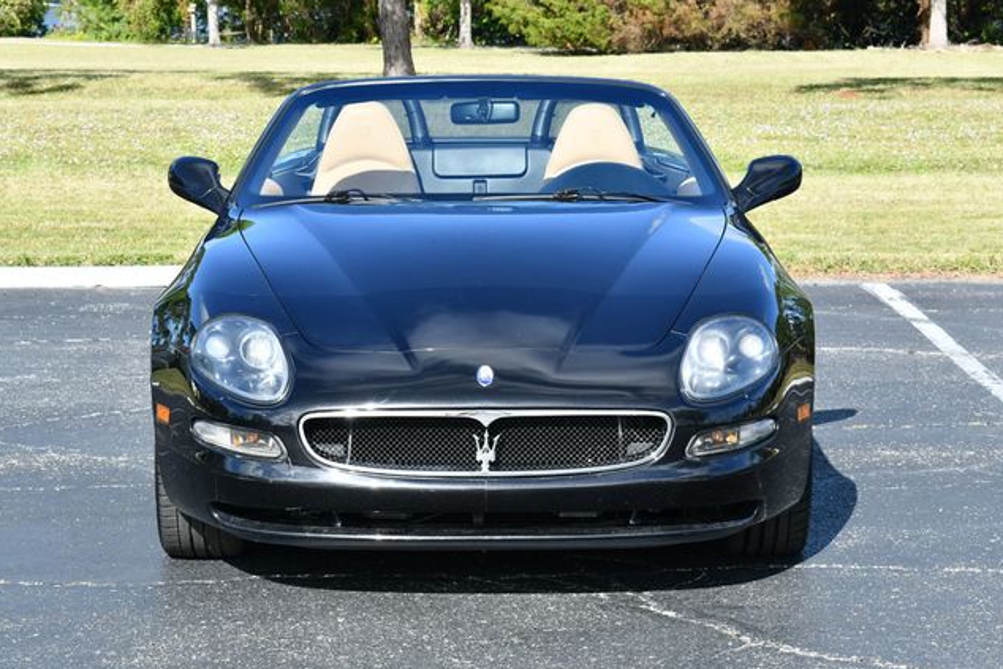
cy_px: 337
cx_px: 500
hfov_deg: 20.2
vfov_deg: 13.6
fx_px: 2814
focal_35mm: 101
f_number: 8
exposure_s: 1/250
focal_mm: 50
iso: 160
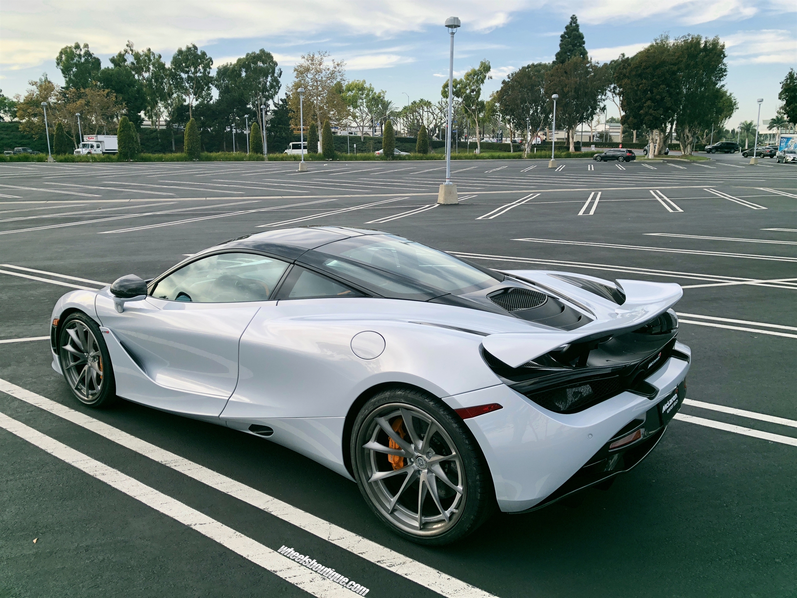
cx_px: 398
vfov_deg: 49.7
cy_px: 299
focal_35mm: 28
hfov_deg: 63.4
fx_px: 645
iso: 20
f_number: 1.8
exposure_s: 1/716
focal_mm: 4
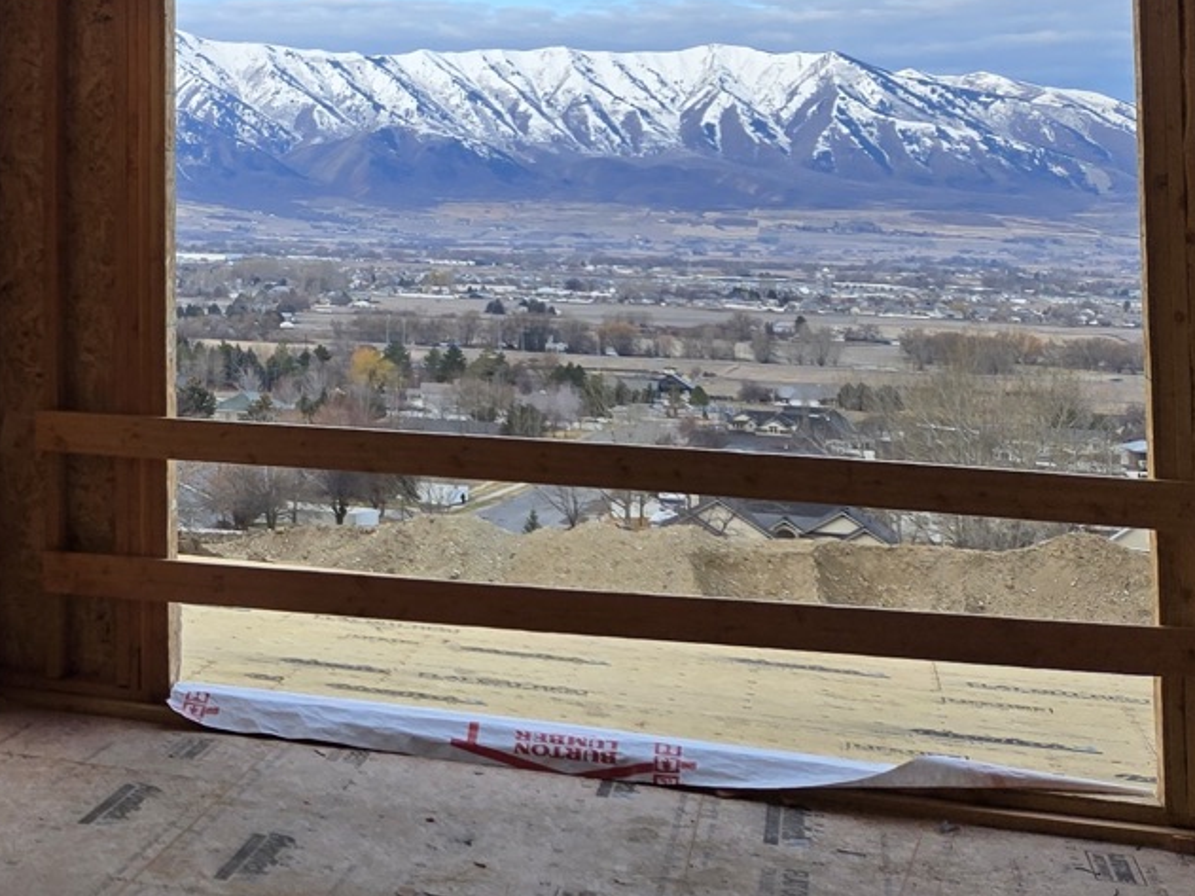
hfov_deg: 23.7
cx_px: -449
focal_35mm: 70
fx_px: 2416
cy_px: 6
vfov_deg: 20.4
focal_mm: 5.4
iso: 25
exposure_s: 1/385
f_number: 1.8
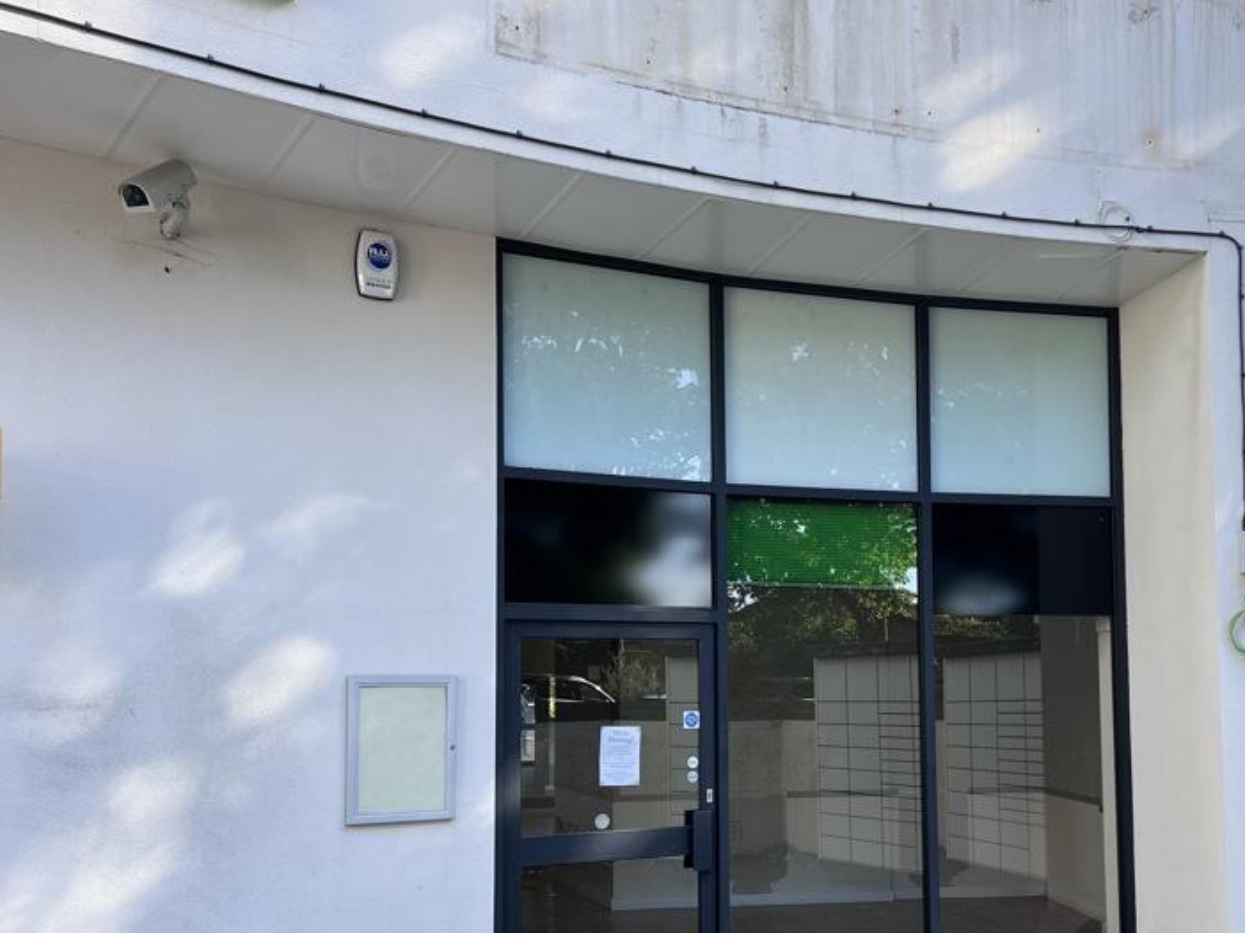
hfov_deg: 48.4
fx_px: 1366
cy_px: 620
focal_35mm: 38
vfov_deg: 37.3
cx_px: 799
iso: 50
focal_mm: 5.7
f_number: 1.5
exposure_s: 1/678
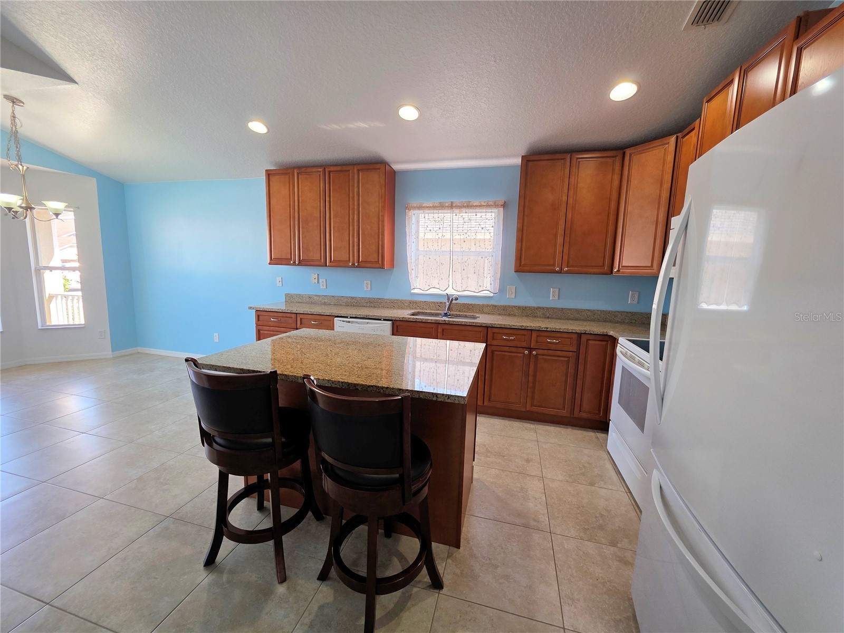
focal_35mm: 13
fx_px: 317
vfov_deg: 89.9
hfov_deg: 106.2
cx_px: 422
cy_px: 316
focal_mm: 2.2
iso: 125
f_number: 1.9
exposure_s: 1/120
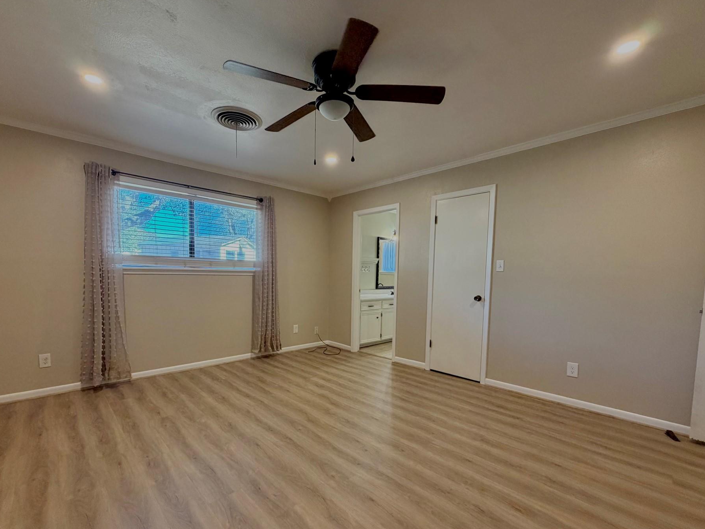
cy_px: 298
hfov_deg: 94.4
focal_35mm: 16
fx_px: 326
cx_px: 337
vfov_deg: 77.8
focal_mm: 2.22
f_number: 2.2
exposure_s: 1/60
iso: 250
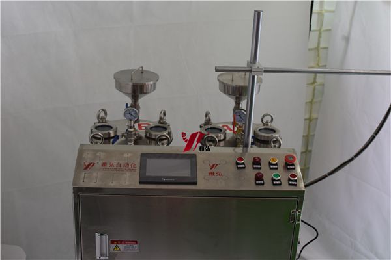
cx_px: 196
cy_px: 130
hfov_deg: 37.9
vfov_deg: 25.8
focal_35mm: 52
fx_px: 570
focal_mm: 35
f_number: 4.5
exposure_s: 1/80
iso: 400
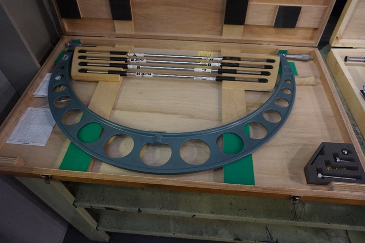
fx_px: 243
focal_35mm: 24
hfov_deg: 73.7
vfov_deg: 53.1
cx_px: 182
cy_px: 122
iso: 3200
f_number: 3.5
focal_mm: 16
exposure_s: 1/100
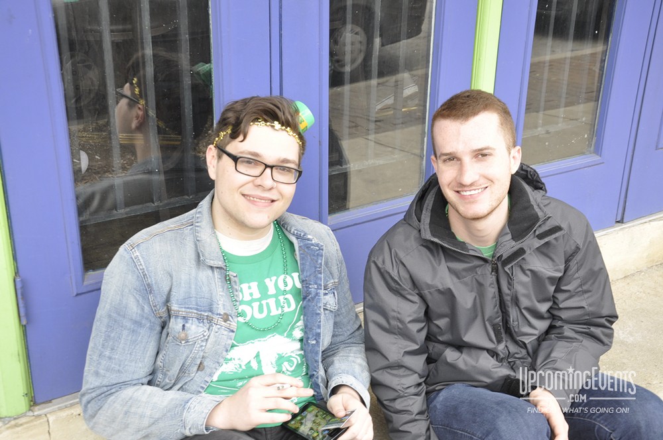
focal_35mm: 48
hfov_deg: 41.2
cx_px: 332
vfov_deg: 28.0
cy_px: 220
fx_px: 883
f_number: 8
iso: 400
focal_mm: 32
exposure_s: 1/60
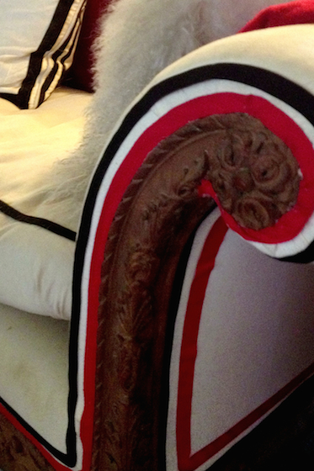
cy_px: 184
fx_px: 681
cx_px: 172
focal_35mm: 52
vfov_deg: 38.0
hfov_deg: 26.0
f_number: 2.4
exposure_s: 1/20
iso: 320
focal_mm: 4.28
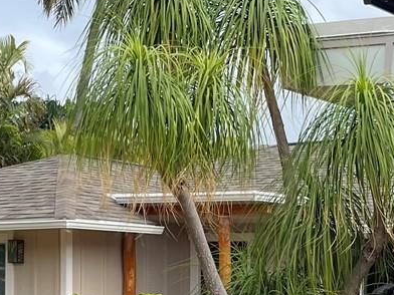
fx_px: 1206
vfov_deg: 13.7
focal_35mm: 106
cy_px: 330
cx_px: 372
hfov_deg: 18.2
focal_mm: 4.2
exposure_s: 1/2212
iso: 32
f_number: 1.6
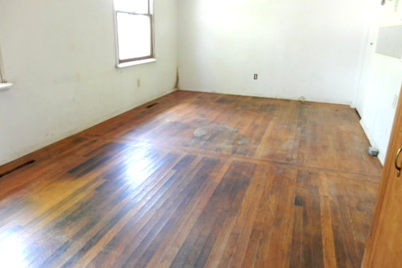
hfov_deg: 69.4
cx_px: 200
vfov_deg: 49.6
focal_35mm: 26
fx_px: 290
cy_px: 124
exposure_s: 1/10
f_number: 3.4
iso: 400
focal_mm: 4.3
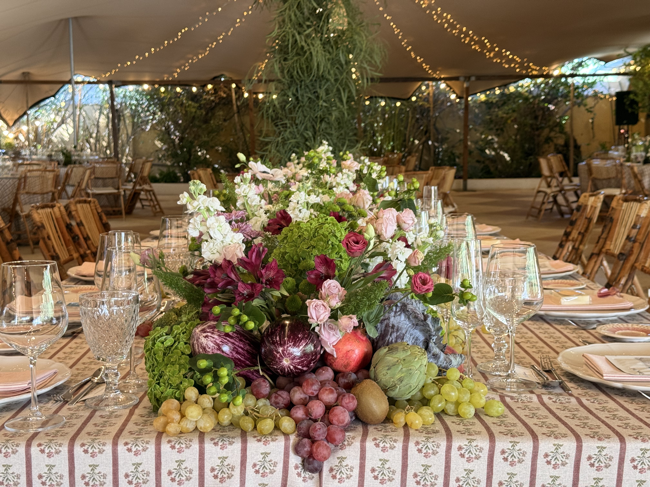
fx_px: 901
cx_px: 325
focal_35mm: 48
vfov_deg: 30.3
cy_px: 244
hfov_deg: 39.7
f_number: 1.78
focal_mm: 6.76
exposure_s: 1/50
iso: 80
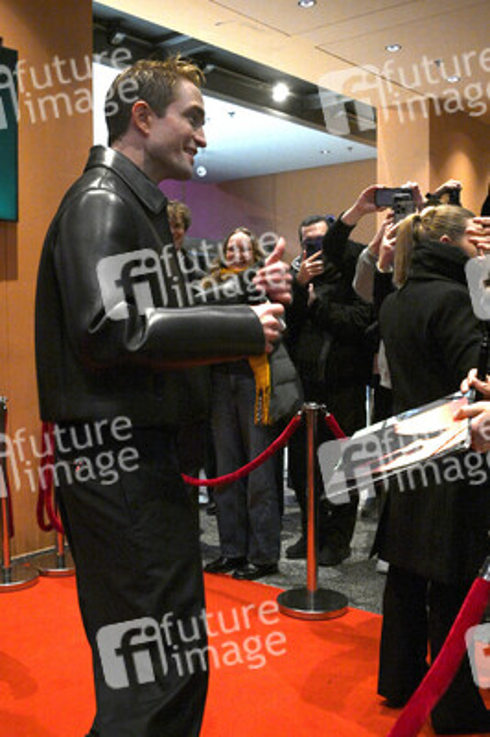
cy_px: 368
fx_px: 654
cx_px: 245
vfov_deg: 58.8
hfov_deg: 41.0
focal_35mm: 32
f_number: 5.6
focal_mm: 32
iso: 6400
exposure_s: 1/250
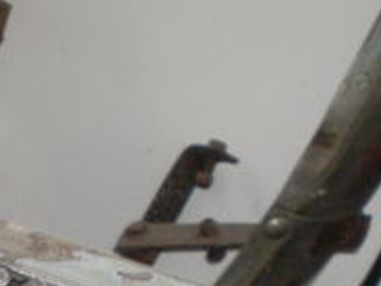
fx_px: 1376
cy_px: 408
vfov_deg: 11.4
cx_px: -151
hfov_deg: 14.9
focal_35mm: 125
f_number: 3.1
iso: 125
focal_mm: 6.3
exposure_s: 1/30
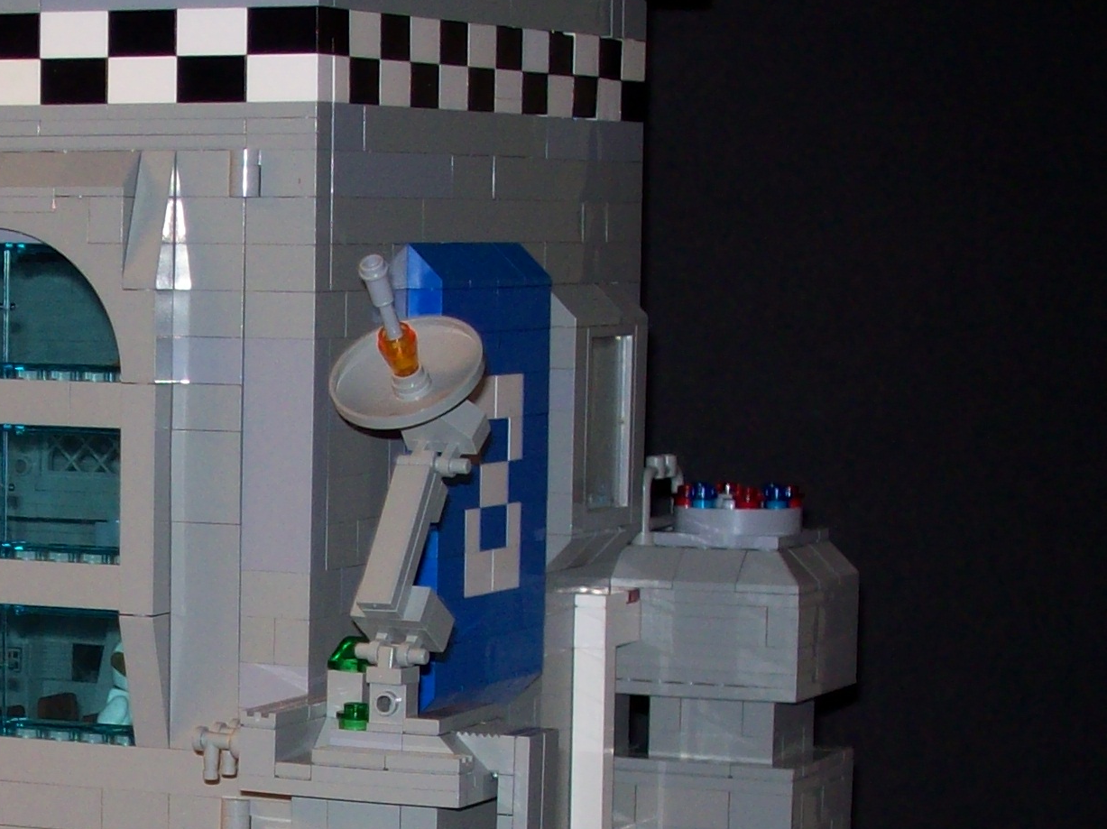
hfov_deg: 14.9
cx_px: 17
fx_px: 4155
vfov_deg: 11.3
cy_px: 836
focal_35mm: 130
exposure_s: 1/84.5
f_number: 3.4
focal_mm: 9.4
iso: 80
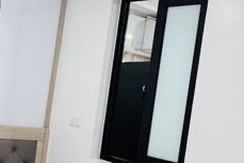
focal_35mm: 65
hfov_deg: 30.9
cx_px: 143
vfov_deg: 20.7
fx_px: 441
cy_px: 135
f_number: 2.2
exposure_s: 1/100
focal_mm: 2.22
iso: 250
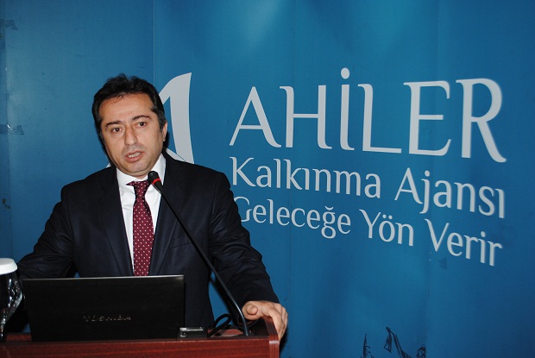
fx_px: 580
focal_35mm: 39
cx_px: 268
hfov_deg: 49.5
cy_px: 179
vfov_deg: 34.3
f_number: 4.2
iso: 200
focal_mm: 26
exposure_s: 1/60
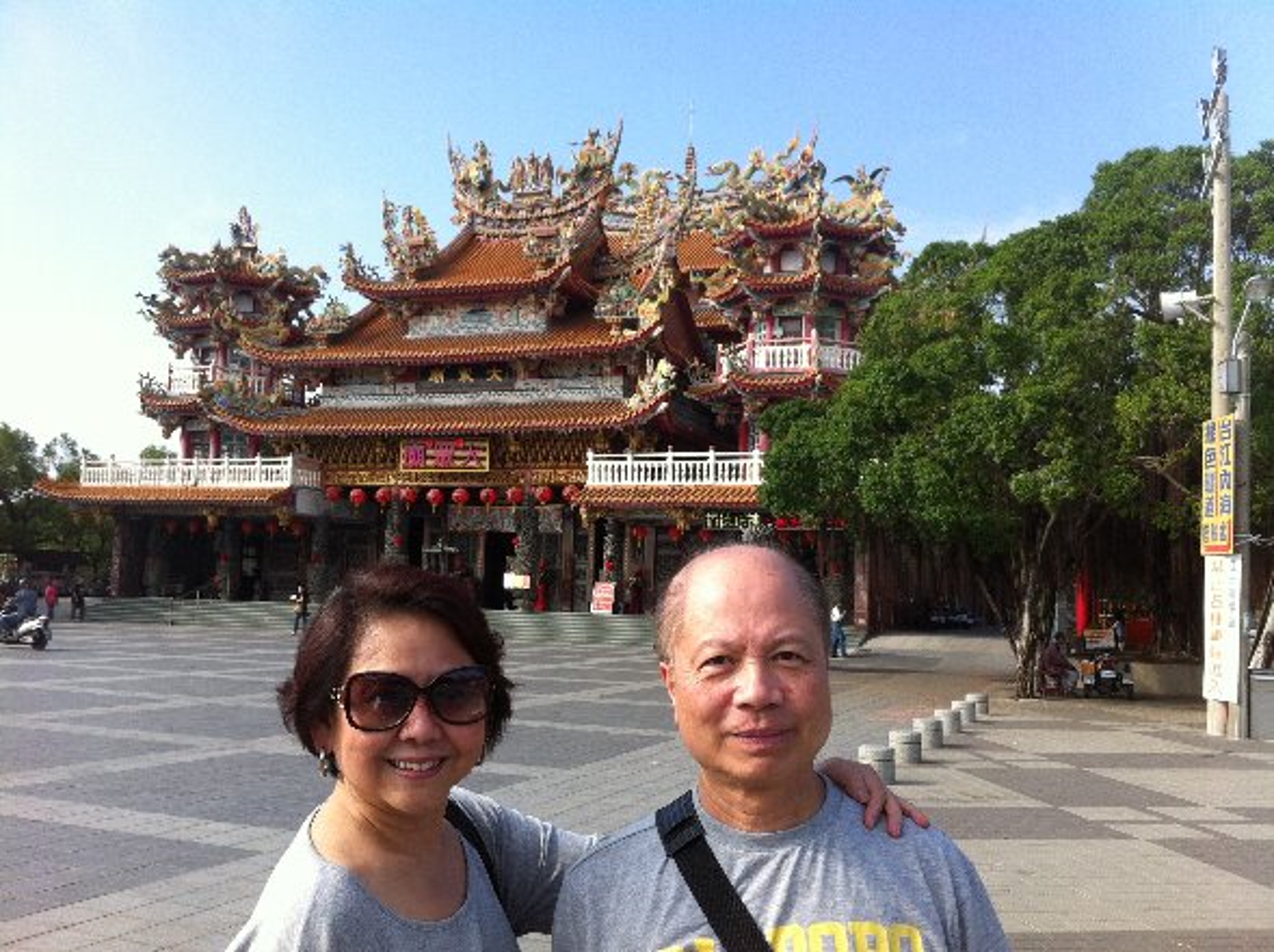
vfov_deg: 40.6
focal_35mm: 35
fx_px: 1286
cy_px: 476
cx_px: 637
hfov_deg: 52.7
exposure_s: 1/686
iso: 80
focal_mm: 3.85
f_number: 2.8
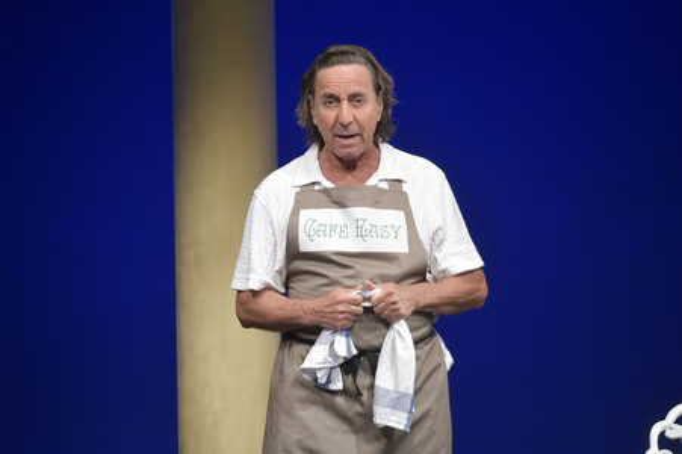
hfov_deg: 9.4
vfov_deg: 6.2
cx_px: 341
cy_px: 227
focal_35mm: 220
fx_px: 4165
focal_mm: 220
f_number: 5.6
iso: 1250
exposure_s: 1/160
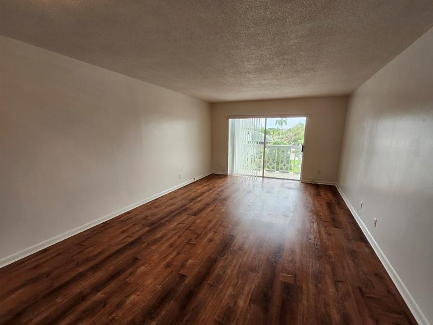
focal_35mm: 14
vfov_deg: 85.6
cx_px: 230
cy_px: 170
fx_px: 175
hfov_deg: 101.9
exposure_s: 1/60
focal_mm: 1.74
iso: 100
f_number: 2.2
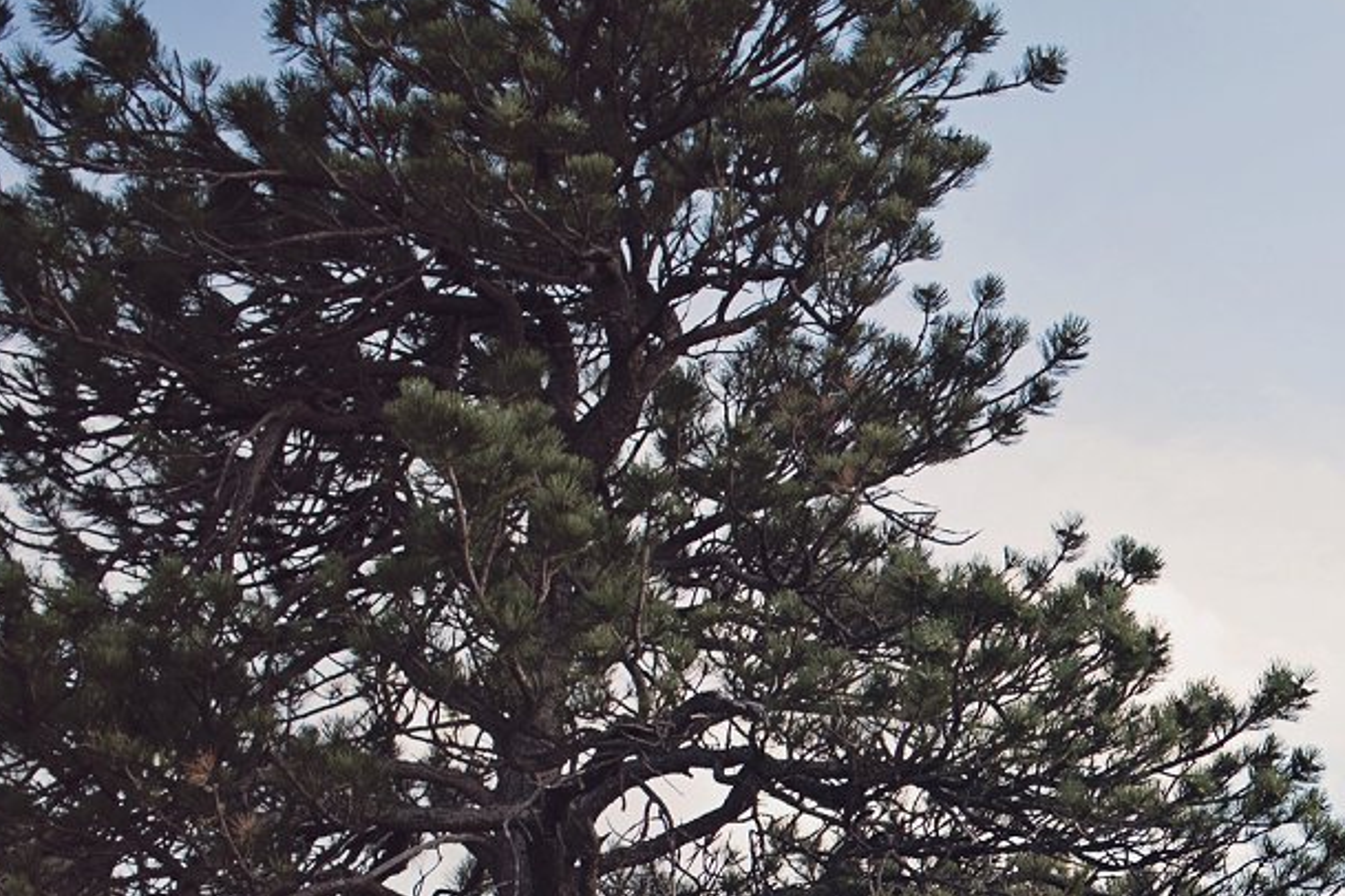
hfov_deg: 16.6
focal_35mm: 115
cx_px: 1824
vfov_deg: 11.5
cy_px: 1277
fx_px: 4296
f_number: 2.2
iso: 200
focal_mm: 35
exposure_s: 1/2500
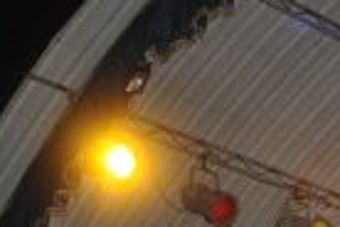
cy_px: 461
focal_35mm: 163
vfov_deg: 8.0
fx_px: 1541
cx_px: 707
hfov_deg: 11.2
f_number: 4
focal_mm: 25
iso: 800
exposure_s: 1/60
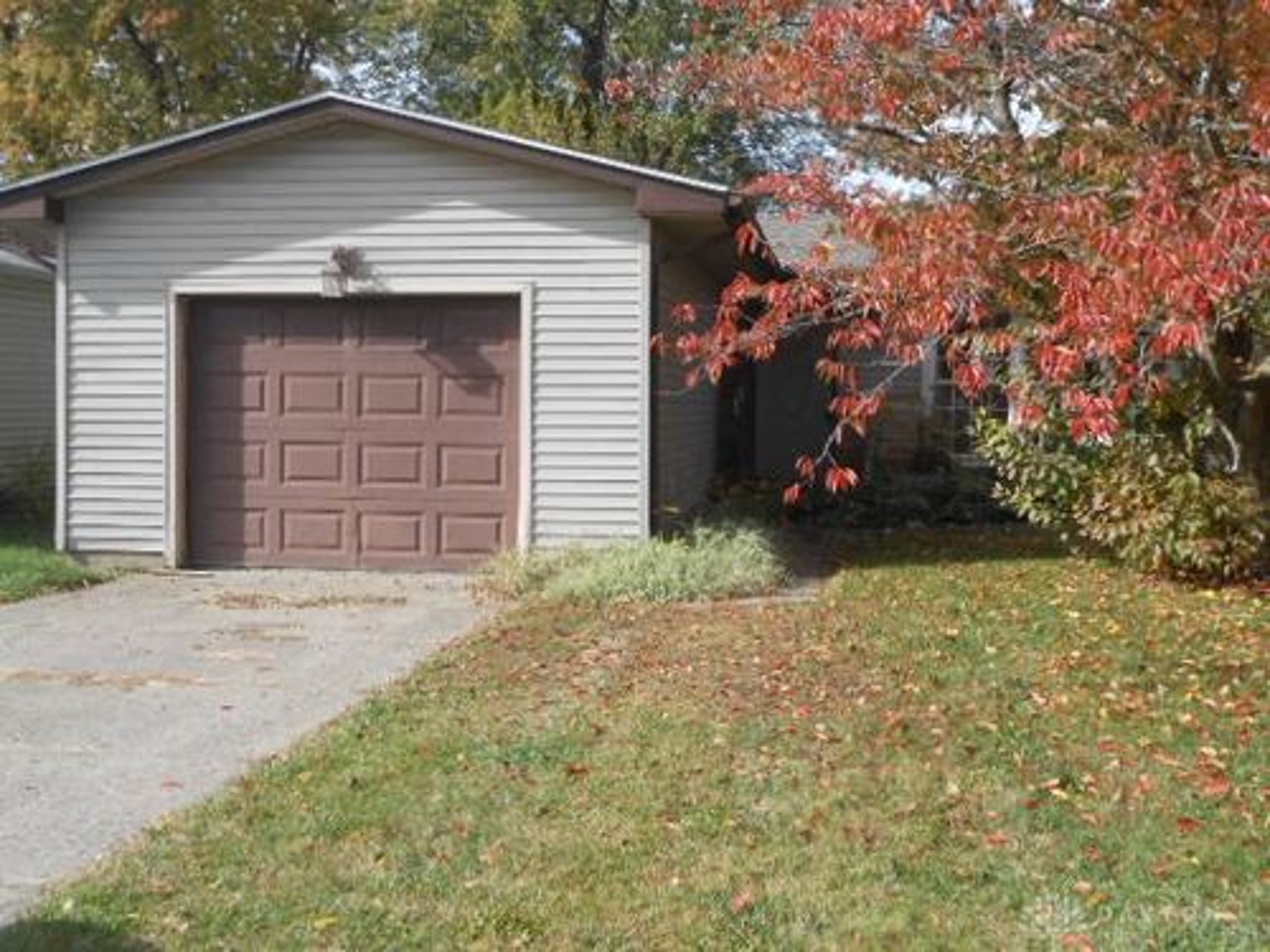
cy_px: 476
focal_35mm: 44
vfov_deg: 32.9
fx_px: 1614
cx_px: 635
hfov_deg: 42.9
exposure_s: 1/320
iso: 80
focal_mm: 7.8
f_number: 4.5
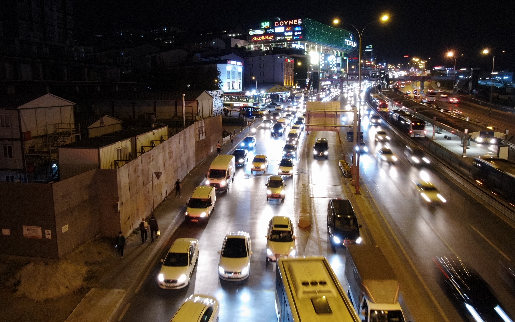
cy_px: 140
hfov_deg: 70.4
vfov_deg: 47.5
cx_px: 257
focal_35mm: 26
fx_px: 365
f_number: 2.8
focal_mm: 4.39
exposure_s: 1/8
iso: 640
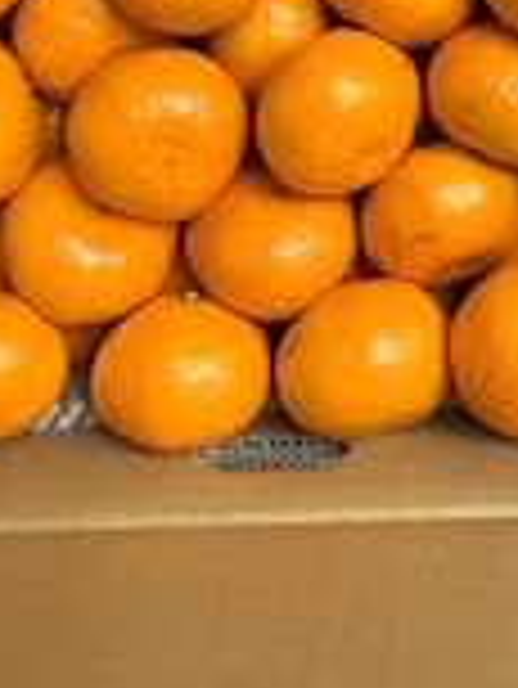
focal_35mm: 68
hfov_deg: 21.3
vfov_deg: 25.6
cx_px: 441
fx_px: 1355
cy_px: -139
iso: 250
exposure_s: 1/60
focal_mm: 5.96
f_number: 1.6
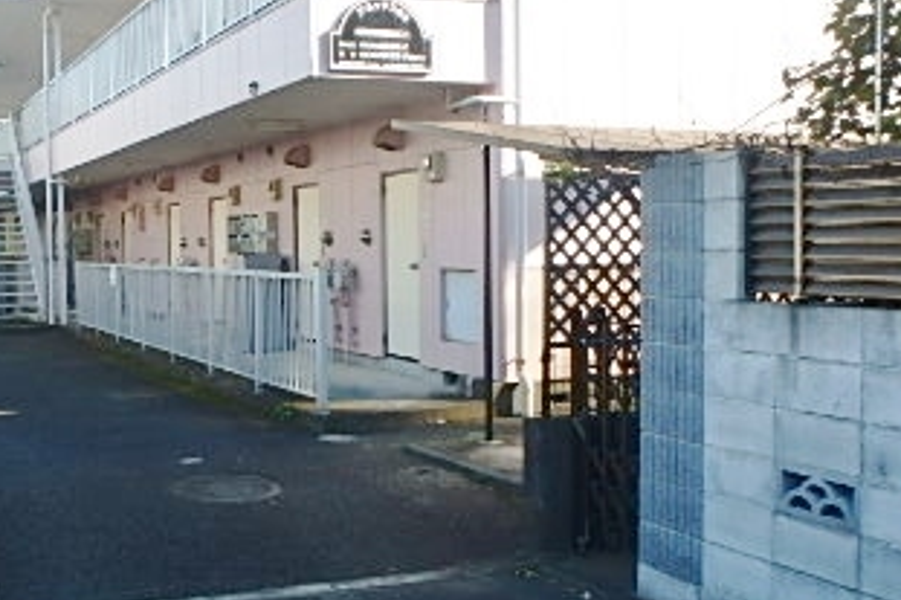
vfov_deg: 29.8
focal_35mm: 45
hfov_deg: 42.7
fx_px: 1126
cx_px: 261
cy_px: 304
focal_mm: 3.7
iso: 125
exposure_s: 1/320
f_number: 3.5
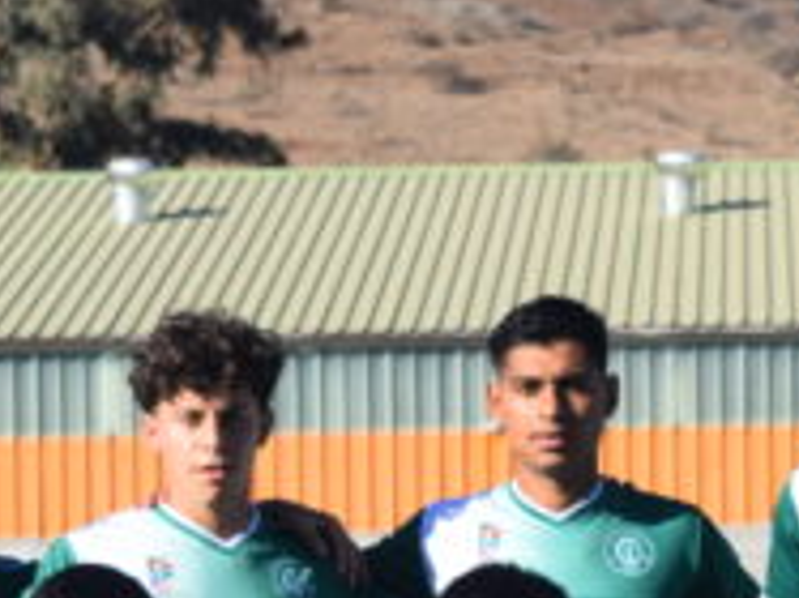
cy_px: 777
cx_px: 863
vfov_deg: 6.5
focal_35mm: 225
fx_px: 5190
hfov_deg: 8.7
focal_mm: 38
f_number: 6.3
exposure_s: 1/1600
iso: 400
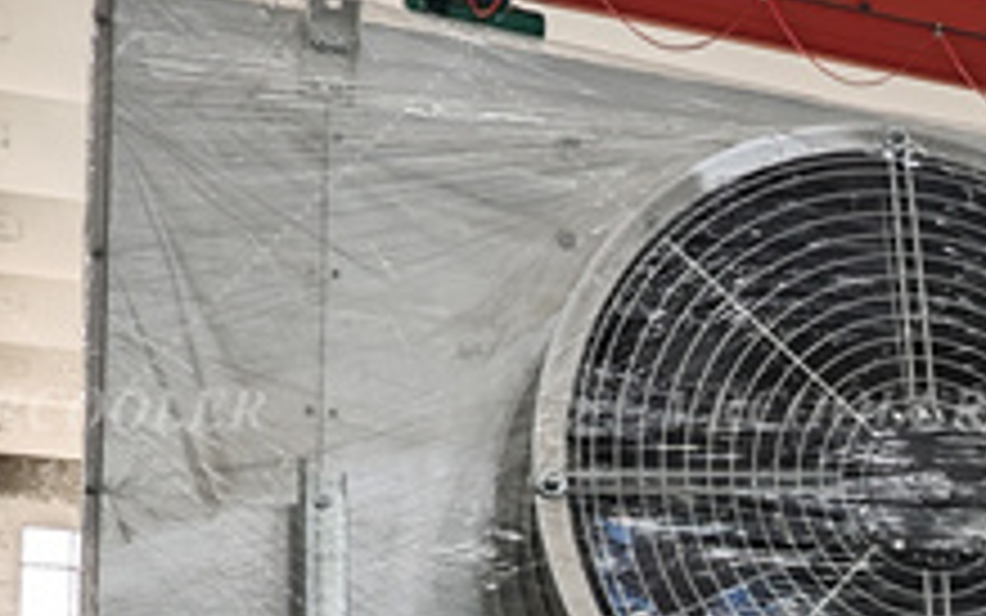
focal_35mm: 89
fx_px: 2392
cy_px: 935
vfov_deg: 13.8
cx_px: 1351
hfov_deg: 20.8
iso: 500
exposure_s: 1/50.2
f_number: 1.6
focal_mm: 6.55
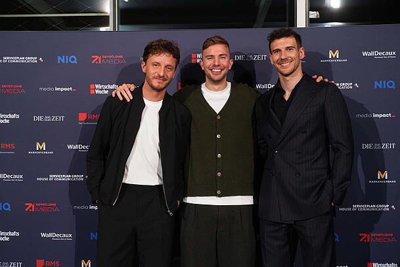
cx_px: 200
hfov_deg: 51.9
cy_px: 134
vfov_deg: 35.9
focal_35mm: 37
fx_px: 411
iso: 3200
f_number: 5
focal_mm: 37
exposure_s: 1/250
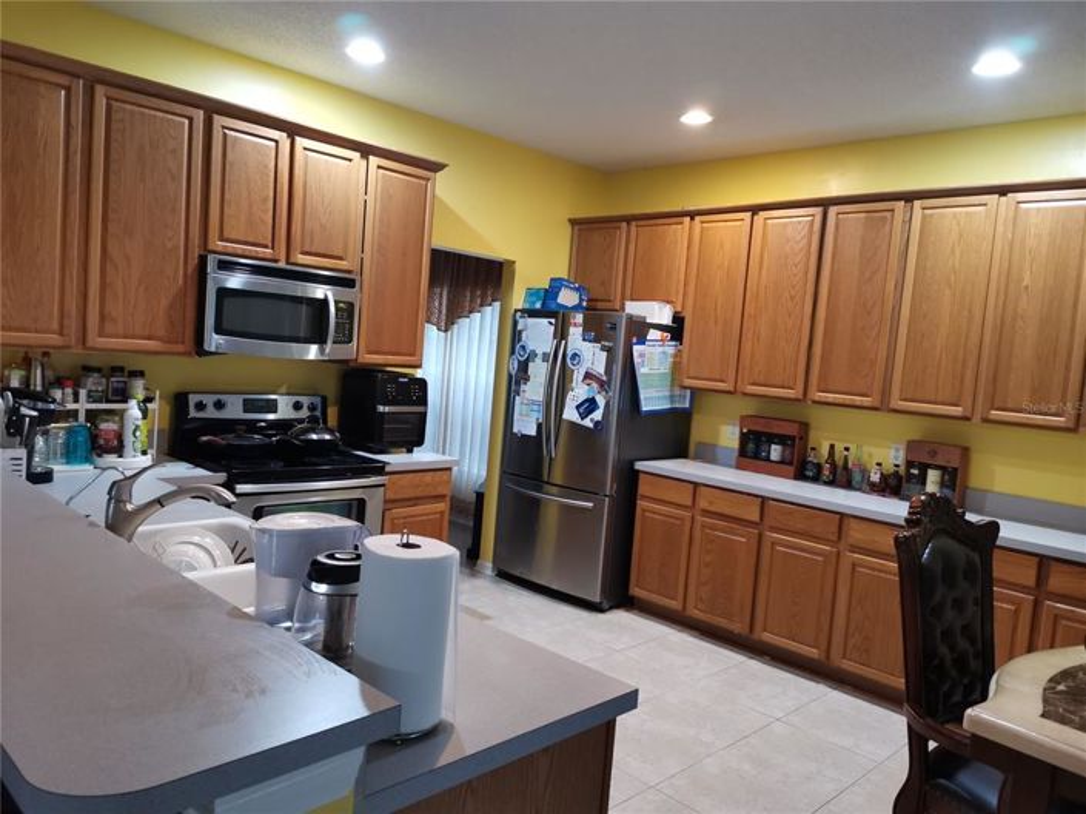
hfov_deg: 67.3
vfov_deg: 53.0
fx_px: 815
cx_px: 543
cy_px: 407
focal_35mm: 26
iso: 400
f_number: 1.8
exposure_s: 1/40
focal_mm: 4.75
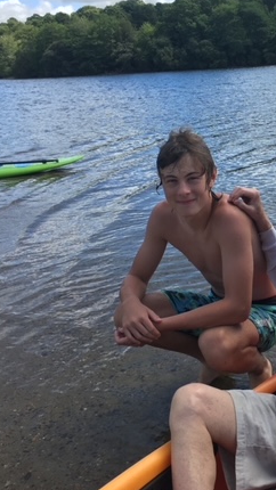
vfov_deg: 43.7
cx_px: 289
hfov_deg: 24.1
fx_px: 611
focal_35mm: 47
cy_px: 243
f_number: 2.2
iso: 25
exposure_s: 1/769
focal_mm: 4.15
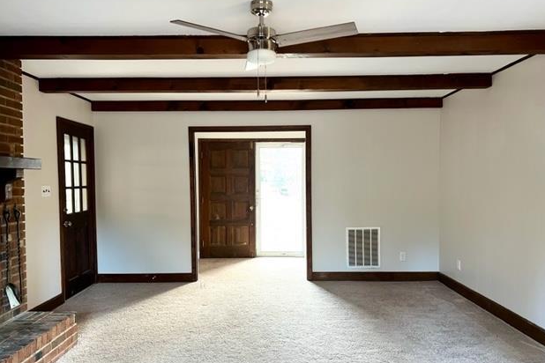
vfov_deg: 46.3
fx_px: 424
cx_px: 267
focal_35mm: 28
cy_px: 199
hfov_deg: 65.5
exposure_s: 1/60
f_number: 1.5
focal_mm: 5.7
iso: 125
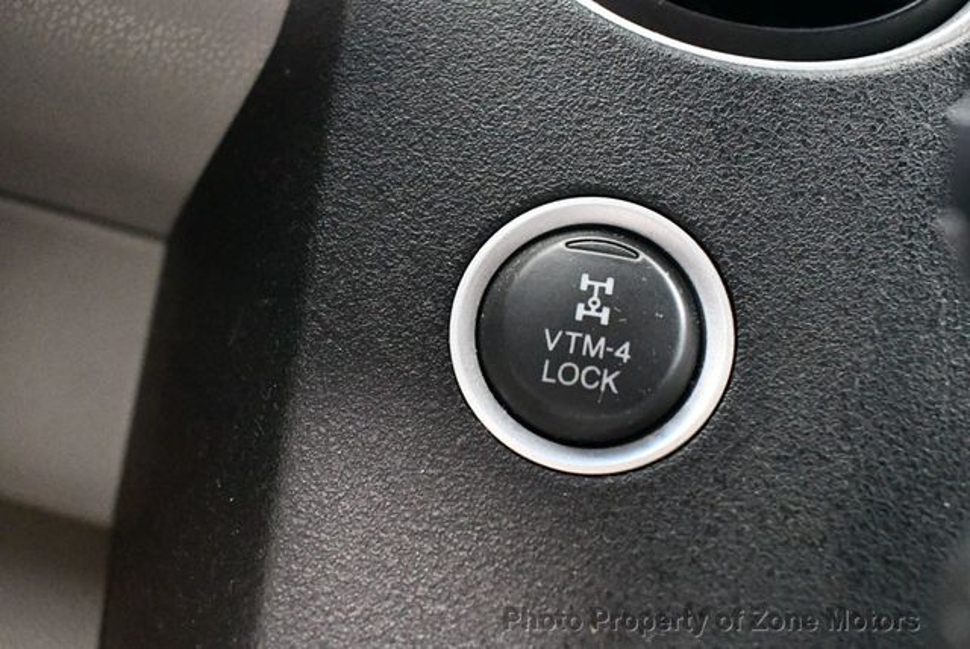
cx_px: 485
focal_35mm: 36
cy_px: 324
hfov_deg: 53.1
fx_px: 971
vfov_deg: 36.9
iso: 12800
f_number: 3.5
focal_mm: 18
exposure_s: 1/50
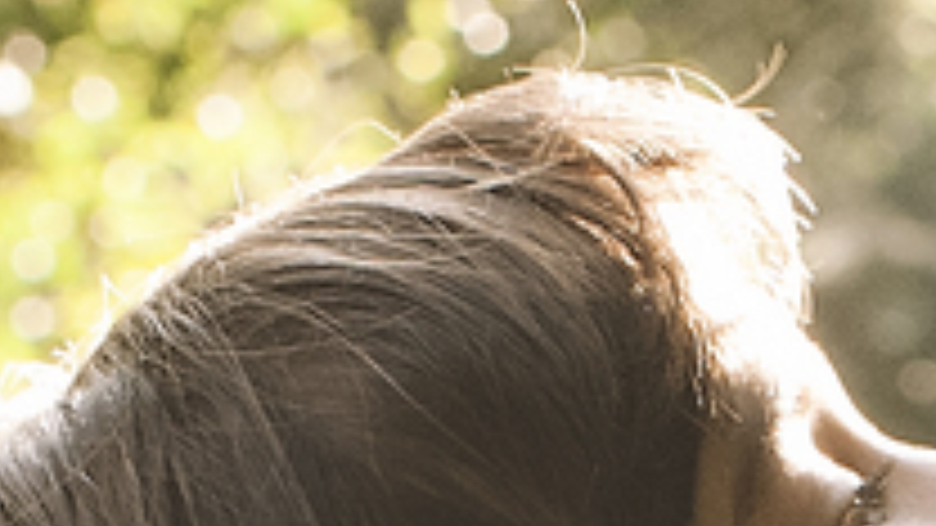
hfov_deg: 6.7
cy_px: 2214
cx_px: 1228
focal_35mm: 317
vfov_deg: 3.6
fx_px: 7868
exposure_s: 1/200
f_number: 5
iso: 1000
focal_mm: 35
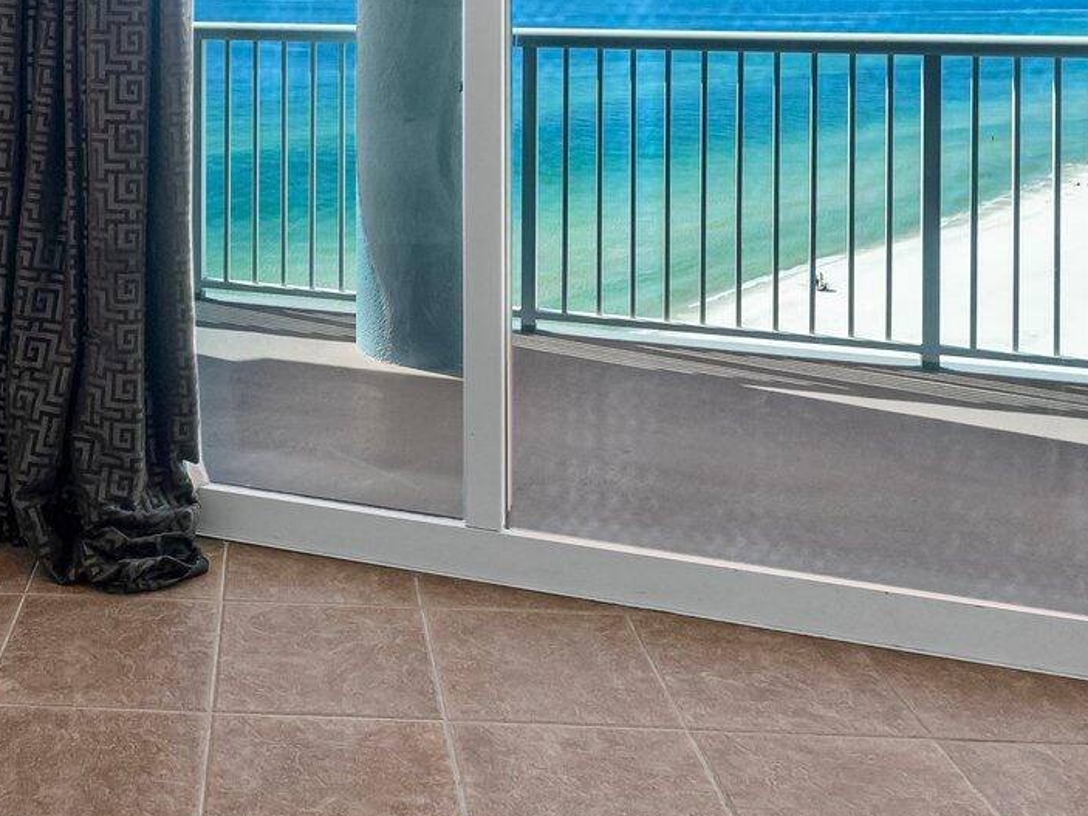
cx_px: 178
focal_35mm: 42
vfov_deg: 31.5
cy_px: -15
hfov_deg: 42.3
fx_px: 1320
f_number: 9
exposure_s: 1/50
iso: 400
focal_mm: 10
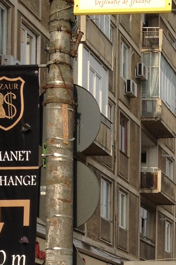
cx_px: 279
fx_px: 1041
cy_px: 378
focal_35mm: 142
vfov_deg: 13.7
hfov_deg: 9.3
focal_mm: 4.28
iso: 50
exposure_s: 1/1905
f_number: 2.4
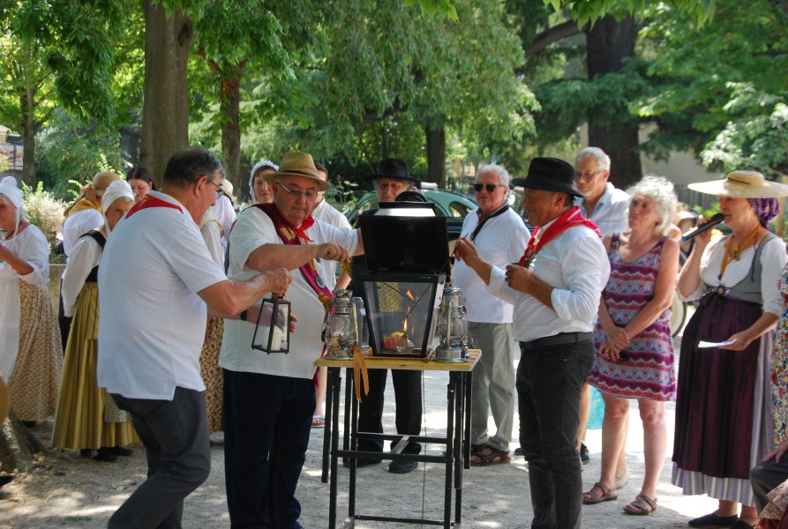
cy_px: 264
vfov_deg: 20.7
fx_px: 1448
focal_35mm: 66
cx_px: 394
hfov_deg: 30.4
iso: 400
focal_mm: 44
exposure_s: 1/200
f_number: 7.1
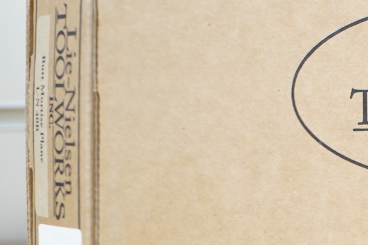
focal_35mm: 147
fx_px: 1501
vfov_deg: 9.3
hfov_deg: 13.6
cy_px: 59
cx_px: 434
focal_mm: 53
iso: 2500
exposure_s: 1/80
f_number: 5
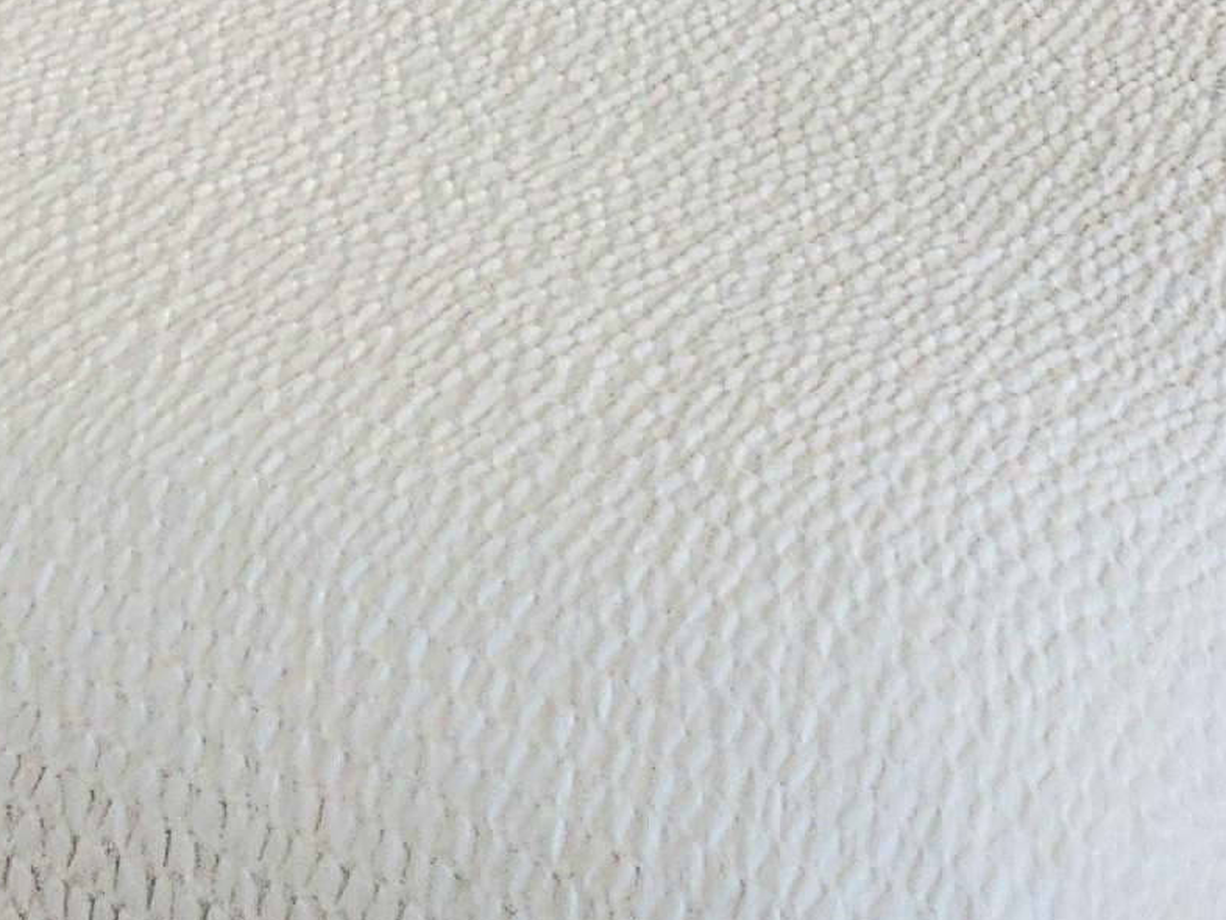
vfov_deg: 11.0
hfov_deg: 16.7
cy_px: -1173
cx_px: 331
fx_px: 4145
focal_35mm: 117
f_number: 1.8
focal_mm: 5.4
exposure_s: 1/120
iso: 400
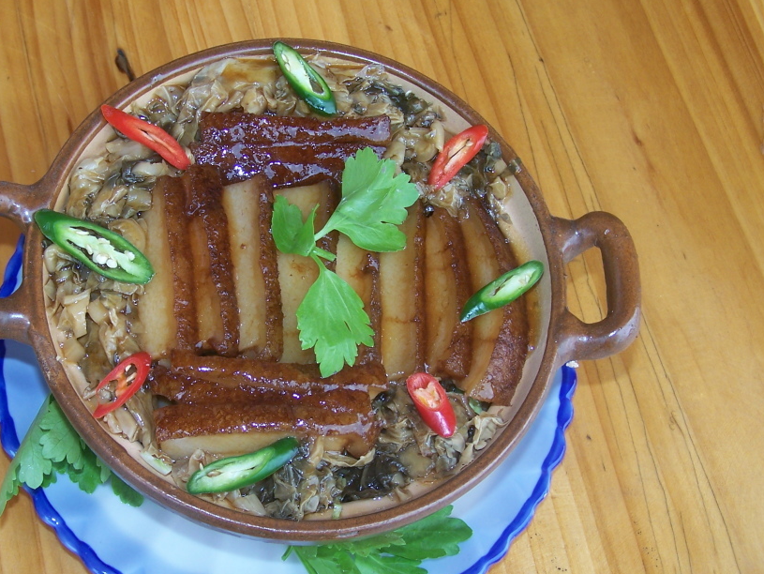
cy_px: 325
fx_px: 1192
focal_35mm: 54
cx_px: 319
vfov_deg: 27.0
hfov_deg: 35.4
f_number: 2.9
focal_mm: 7.1
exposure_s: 1/60
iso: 80
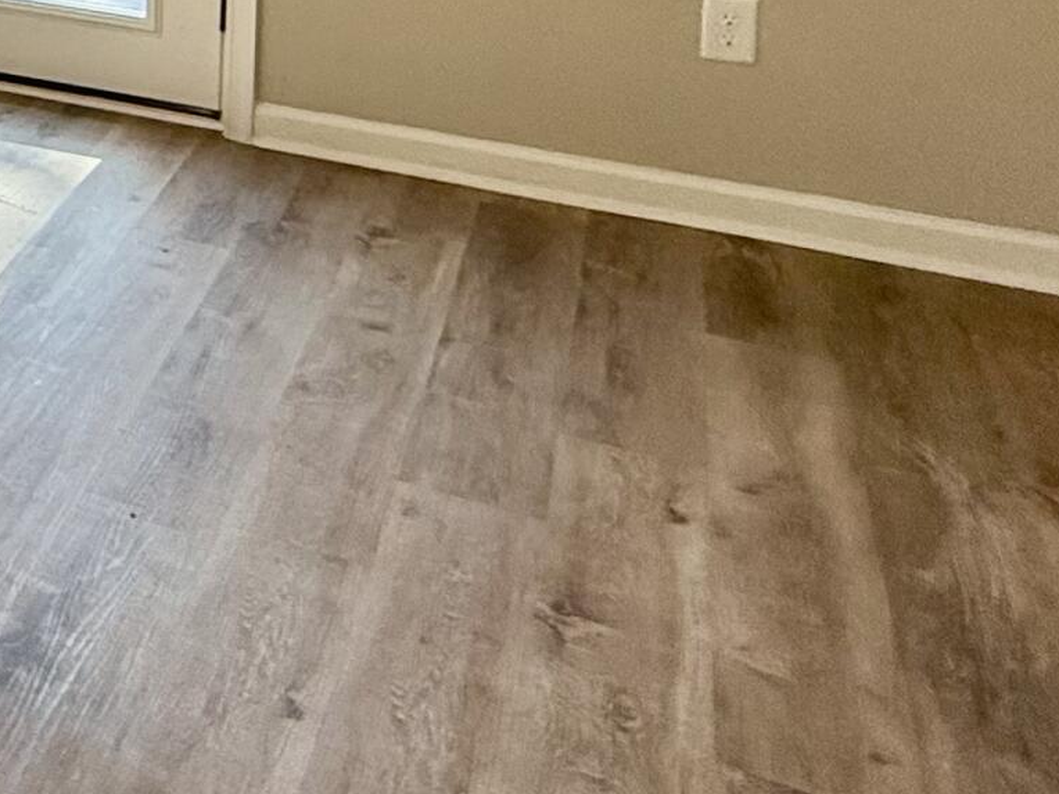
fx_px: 1683
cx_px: -523
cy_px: -263
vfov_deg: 23.3
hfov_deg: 26.0
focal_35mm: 55
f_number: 2.2
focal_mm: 2.22
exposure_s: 1/120
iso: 125
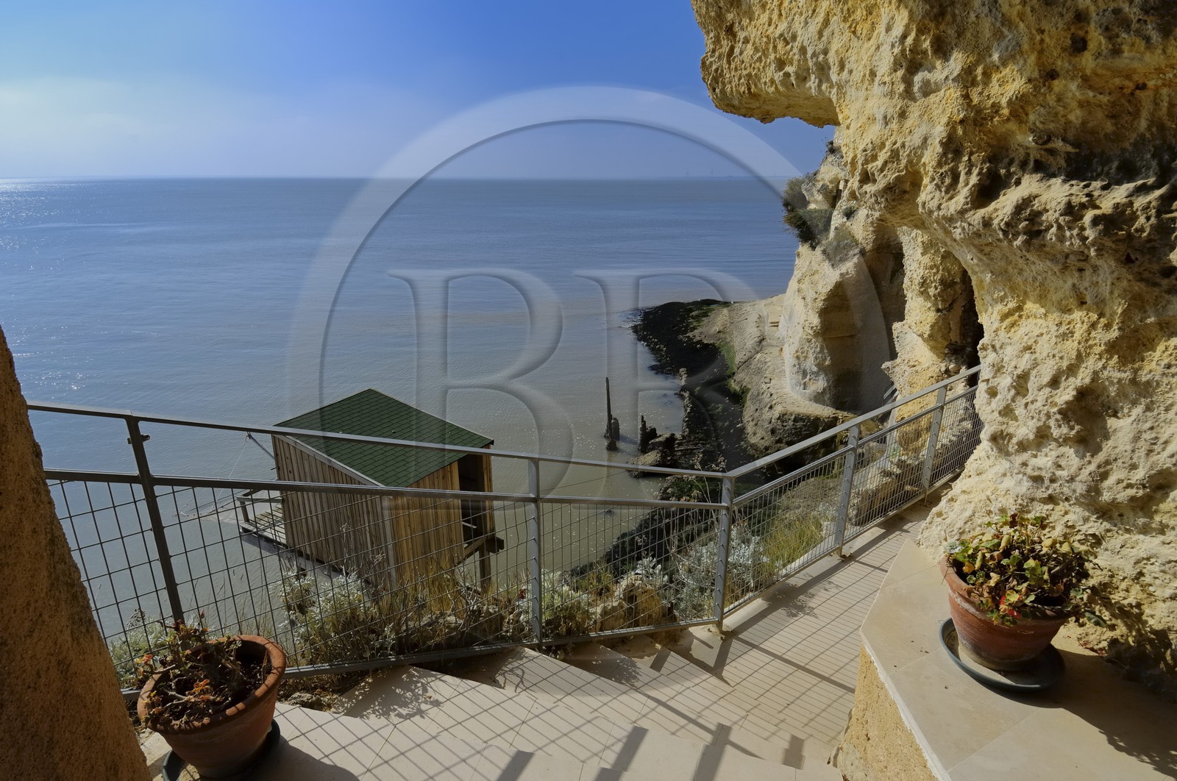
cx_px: 588
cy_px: 390
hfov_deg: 90.1
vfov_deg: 67.2
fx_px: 588
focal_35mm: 18
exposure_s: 1/180
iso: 100
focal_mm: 12
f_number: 13
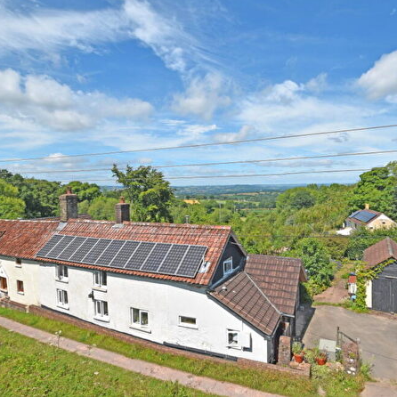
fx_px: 260
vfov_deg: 74.8
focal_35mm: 20
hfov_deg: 73.7
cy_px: 190
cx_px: 246
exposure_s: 1/250
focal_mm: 10
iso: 100
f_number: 8
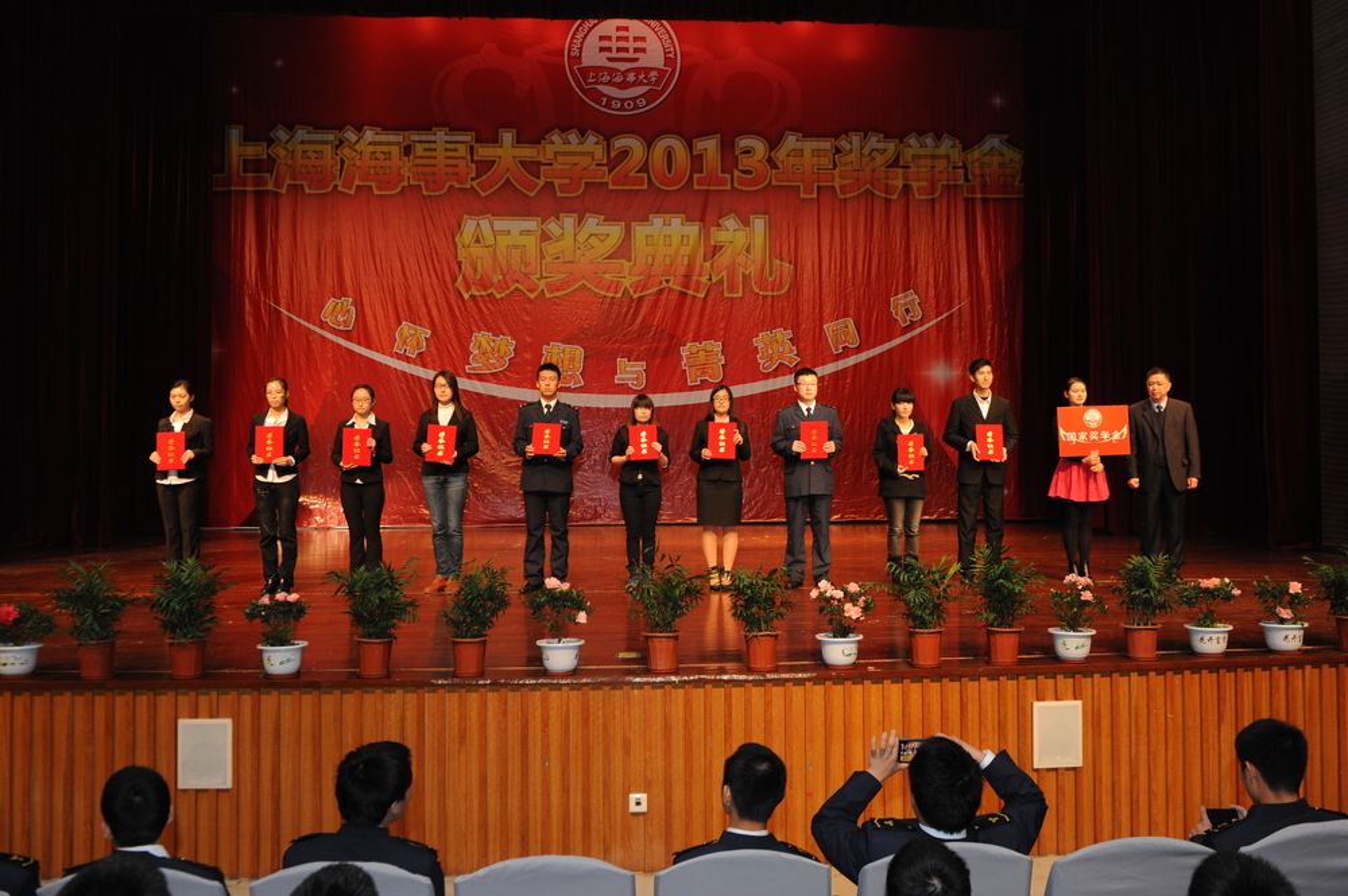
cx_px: 674
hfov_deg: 60.3
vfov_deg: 42.3
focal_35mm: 31
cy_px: 448
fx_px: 1160
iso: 1600
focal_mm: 31
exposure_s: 1/60
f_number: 8
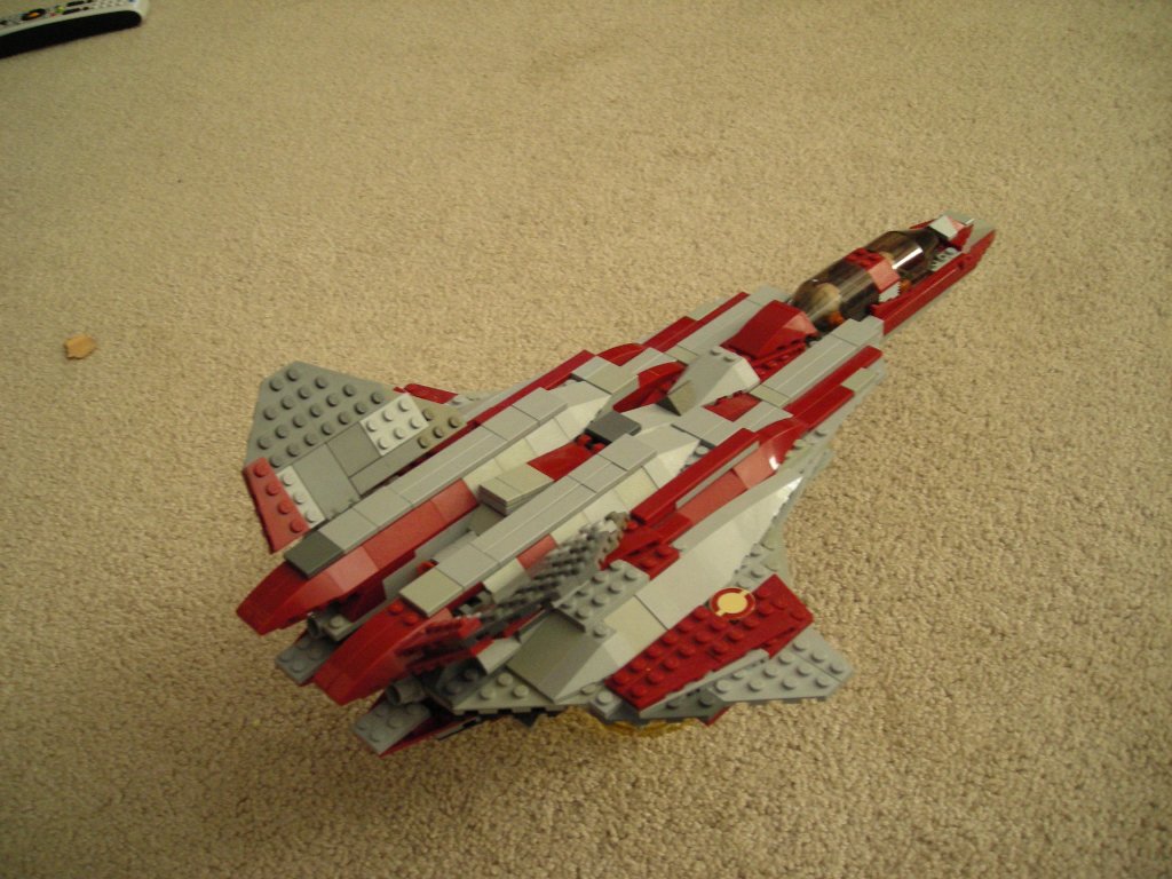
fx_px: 1287
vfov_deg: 37.7
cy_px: 440
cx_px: 586
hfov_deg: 49.0
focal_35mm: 38
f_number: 3.2
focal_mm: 6.3
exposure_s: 1/9.2
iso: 200
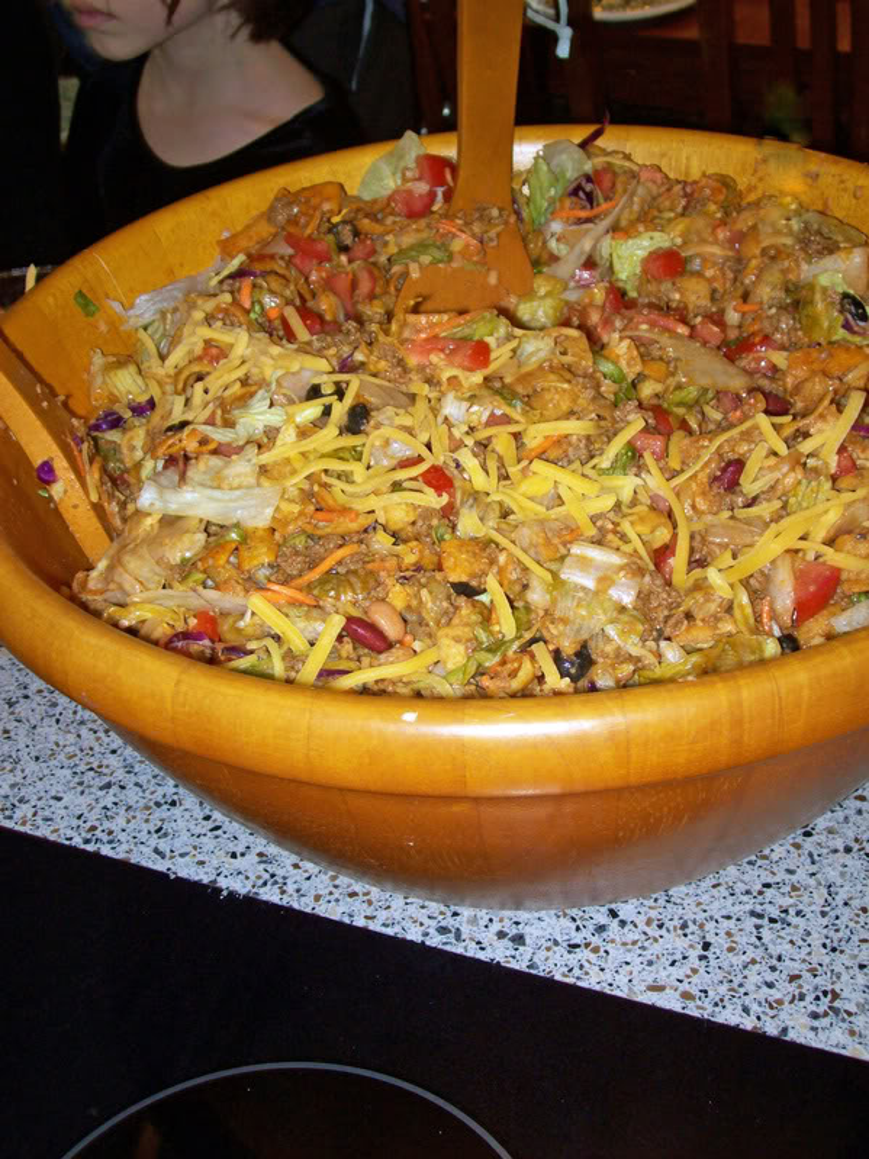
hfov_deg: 32.2
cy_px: 580
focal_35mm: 45
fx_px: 1507
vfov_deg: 42.1
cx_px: 434
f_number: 3
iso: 80
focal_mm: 7.6
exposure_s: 1/73.6
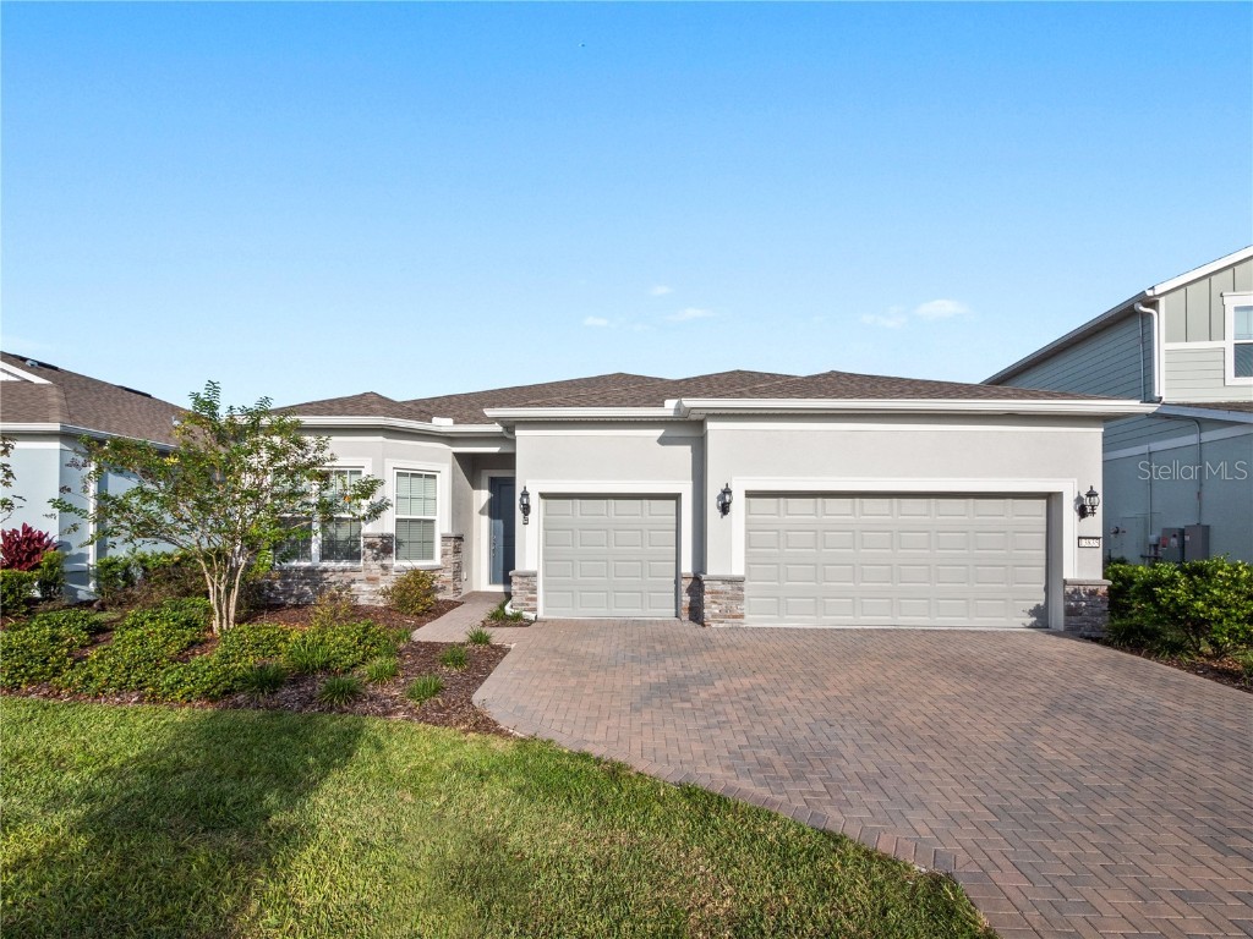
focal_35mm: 14
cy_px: 470
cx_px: 626
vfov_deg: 85.7
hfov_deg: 102.1
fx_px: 507
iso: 200
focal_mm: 7
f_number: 9
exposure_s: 1/640
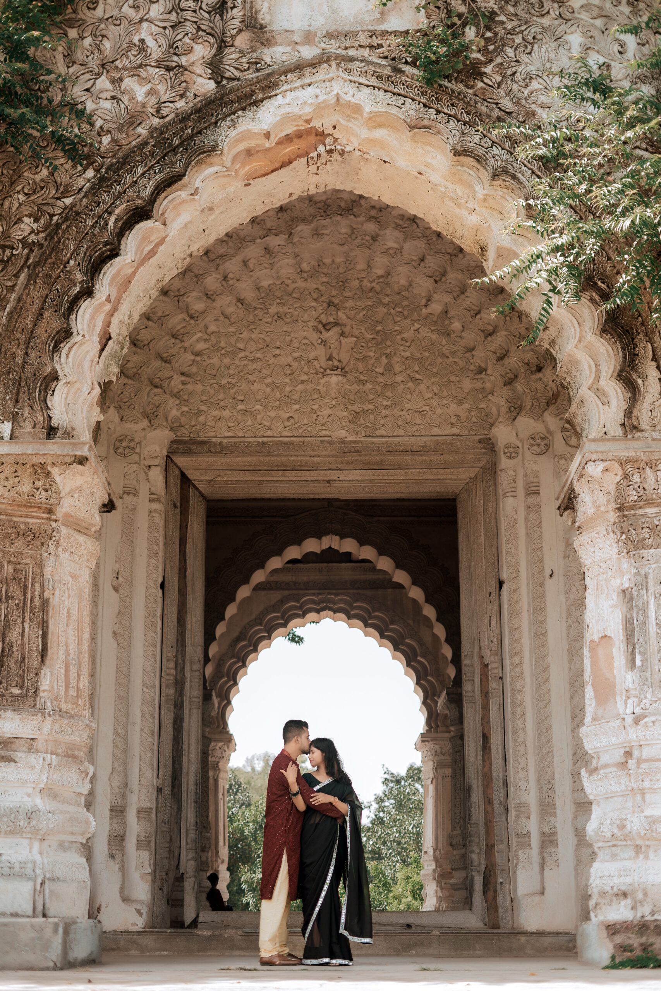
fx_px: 1377
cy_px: 496
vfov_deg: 39.6
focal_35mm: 50
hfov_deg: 27.0
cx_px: 330
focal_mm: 50
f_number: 2.5
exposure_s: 1/250
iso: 125
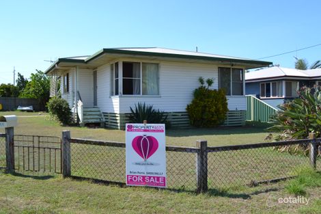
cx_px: 160
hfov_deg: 57.2
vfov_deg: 39.9
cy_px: 107
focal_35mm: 33
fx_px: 294
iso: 100
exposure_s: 1/200
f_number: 7.1
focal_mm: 22
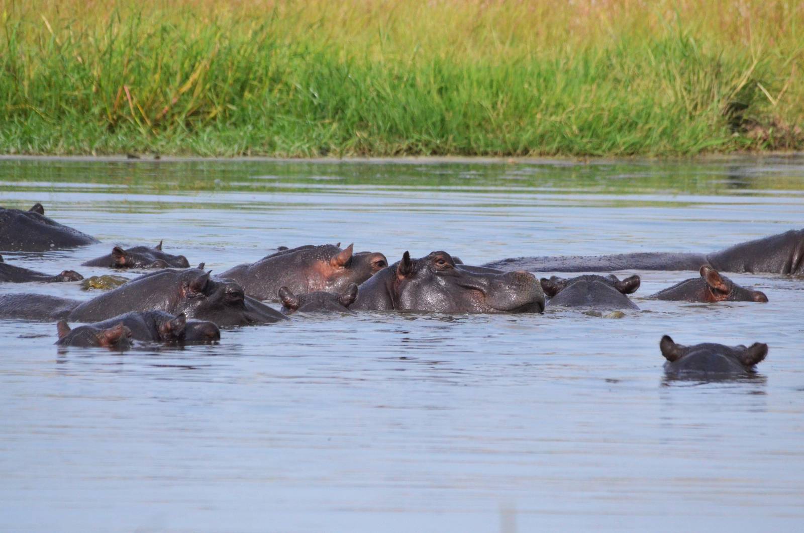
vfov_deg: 1.8
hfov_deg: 2.8
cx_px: 402
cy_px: 266
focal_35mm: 750
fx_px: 16717
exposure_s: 1/5000
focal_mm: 500
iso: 2500
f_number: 9
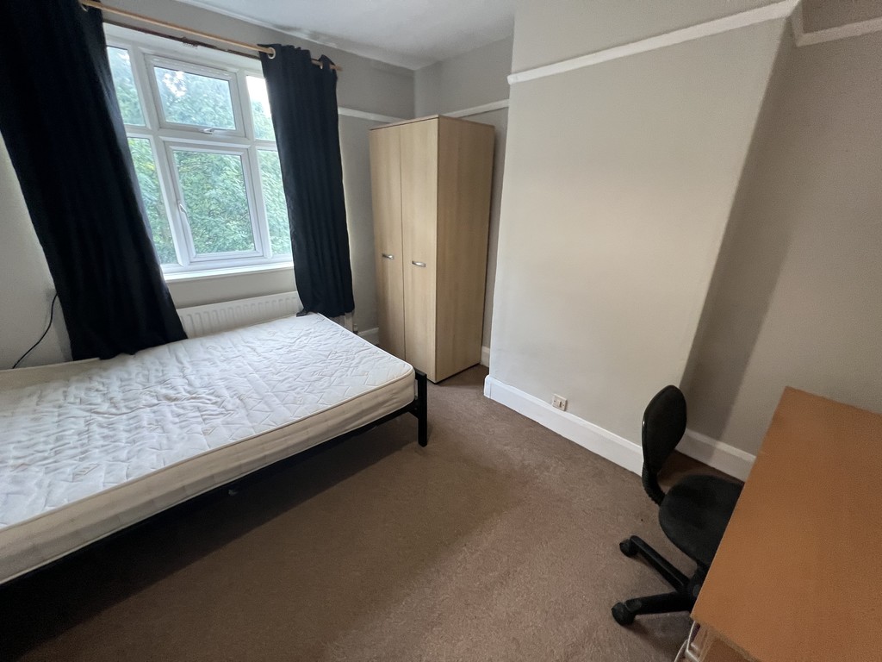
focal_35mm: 13
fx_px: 331
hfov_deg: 106.2
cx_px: 441
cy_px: 331
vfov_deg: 89.9
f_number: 1.8
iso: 250
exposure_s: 1/50
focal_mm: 1.57
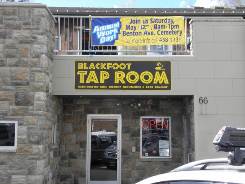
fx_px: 326
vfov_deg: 31.5
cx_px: 122
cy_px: 92
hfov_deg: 41.2
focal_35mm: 46
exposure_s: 1/100
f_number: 5.6
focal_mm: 8.19
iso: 64
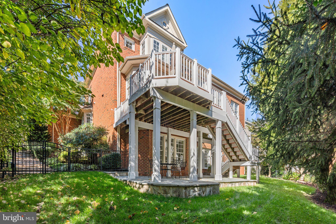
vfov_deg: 73.7
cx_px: 168
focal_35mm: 16
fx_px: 149
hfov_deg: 96.7
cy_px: 112
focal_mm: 16
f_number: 11
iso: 200
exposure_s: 1/125
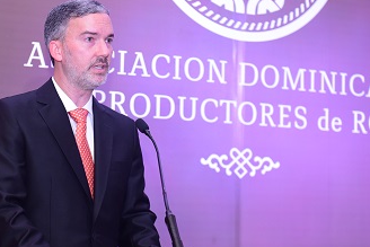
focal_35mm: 106
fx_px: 1090
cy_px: 91
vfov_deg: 12.9
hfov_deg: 19.2
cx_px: 135
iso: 1250
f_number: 2.8
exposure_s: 1/200
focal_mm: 58
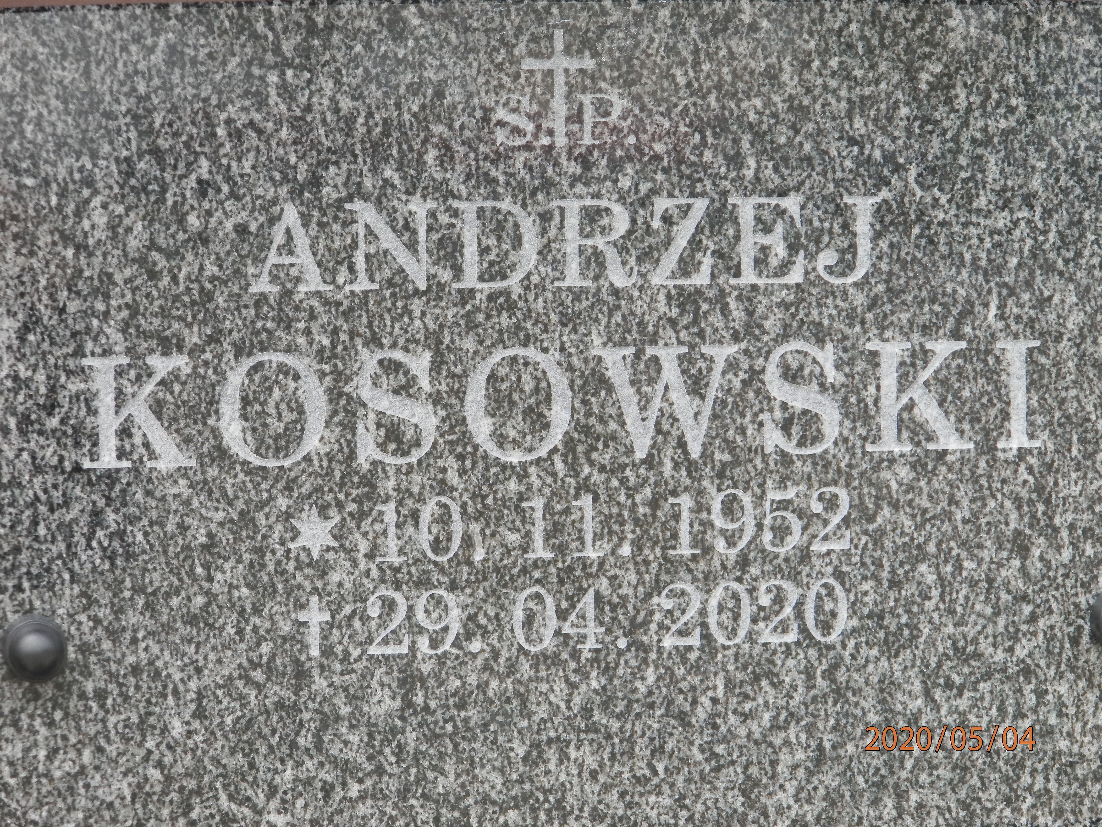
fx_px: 4871
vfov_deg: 9.7
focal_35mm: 153
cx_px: 551
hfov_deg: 12.9
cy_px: 414
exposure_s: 1/200
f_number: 4.9
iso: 160
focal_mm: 27.4
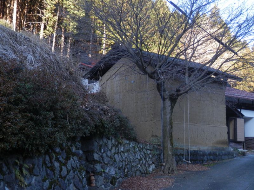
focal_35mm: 49
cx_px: 127
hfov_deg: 38.9
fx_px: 360
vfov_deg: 29.7
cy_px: 95
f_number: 4
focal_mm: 8.9
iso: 125
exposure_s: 1/100
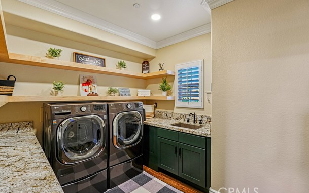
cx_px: 154
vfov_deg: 72.1
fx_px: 133
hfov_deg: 98.7
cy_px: 91
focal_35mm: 16
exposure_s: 1/10
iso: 400
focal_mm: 14.7
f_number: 8
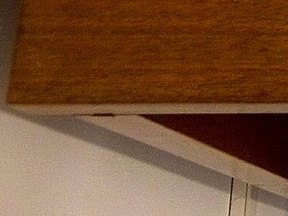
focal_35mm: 218
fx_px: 1814
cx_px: 859
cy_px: -413
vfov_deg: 6.3
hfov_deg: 7.9
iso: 200
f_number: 3.6
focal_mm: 5.9
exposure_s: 1/8
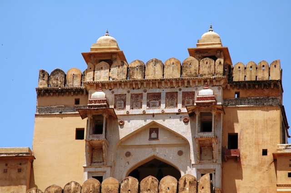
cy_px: 96
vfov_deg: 6.8
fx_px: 1636
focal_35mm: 202
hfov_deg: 10.2
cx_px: 146
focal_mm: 135
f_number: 10
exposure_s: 1/500
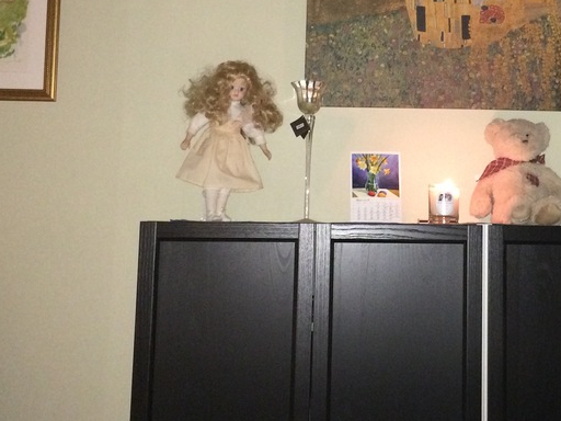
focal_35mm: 58
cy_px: 125
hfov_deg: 32.5
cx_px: 431
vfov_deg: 25.0
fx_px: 940
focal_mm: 4.15
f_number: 2.2
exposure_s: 1/17
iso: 320
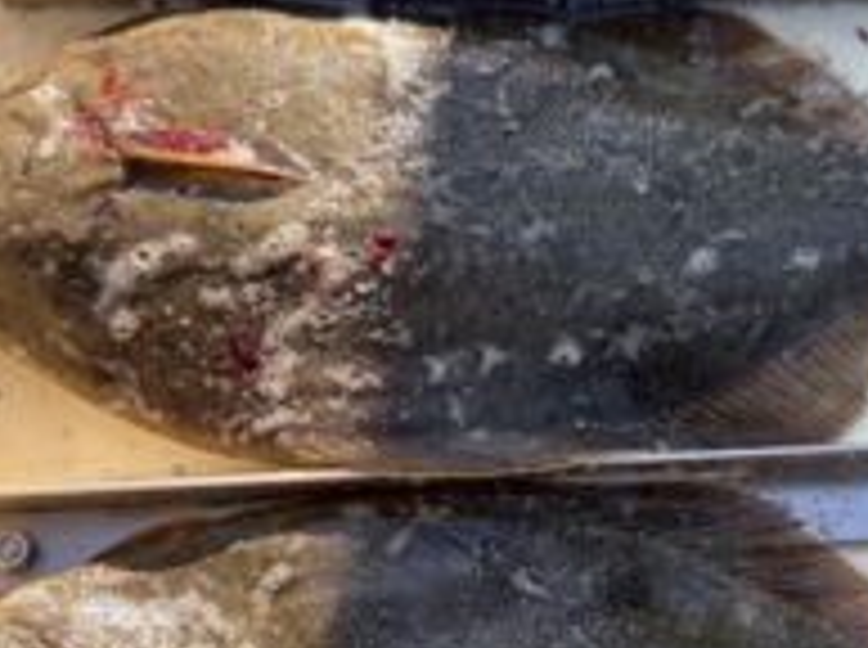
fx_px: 1352
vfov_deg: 26.8
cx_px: 603
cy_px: 414
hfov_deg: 35.1
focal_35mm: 54
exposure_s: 1/973
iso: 64
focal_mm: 5.96
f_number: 1.6
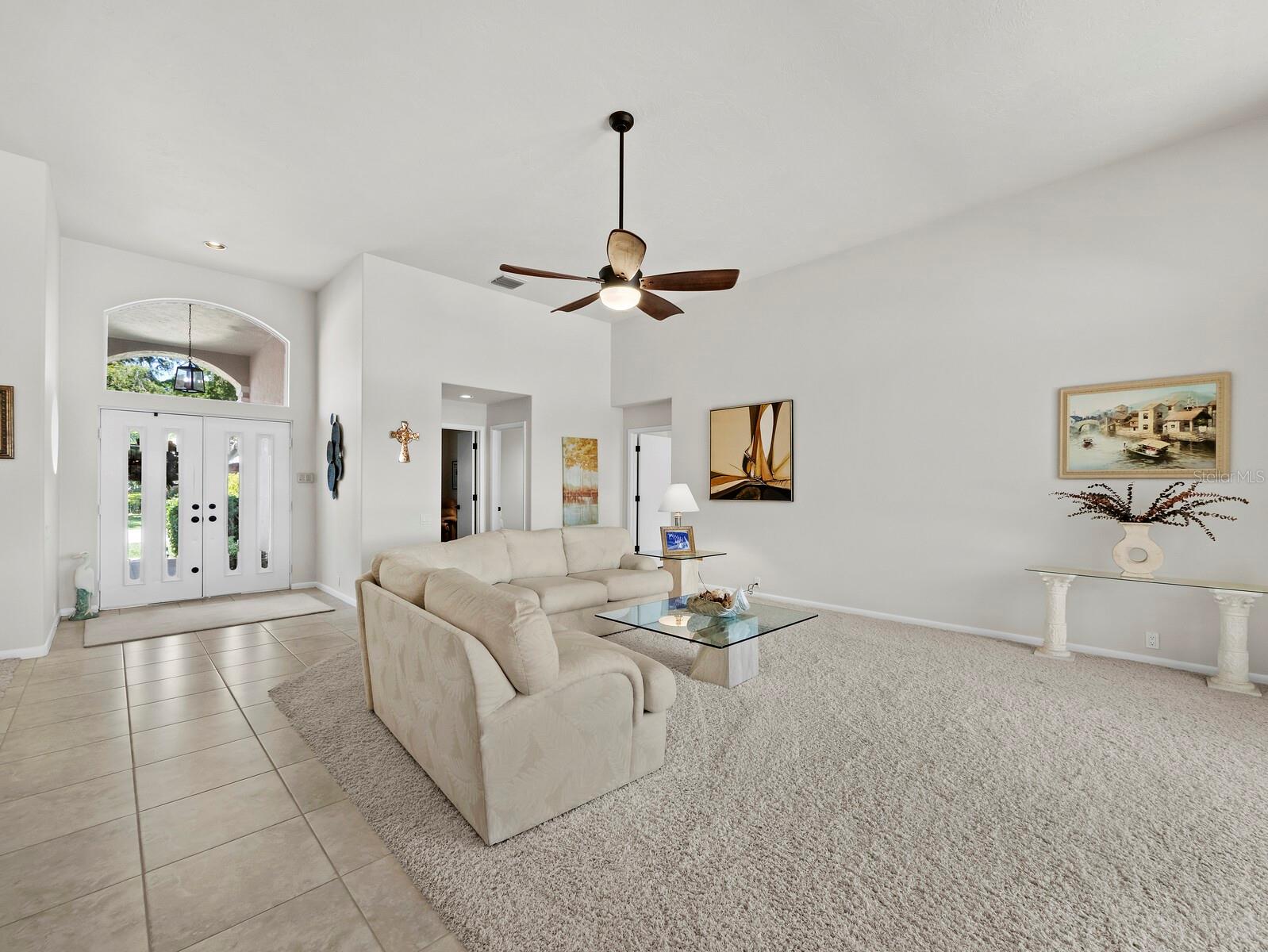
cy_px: 476
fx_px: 513
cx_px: 634
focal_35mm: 14
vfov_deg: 85.7
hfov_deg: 102.0
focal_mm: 7
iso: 500
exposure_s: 1/6
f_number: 10
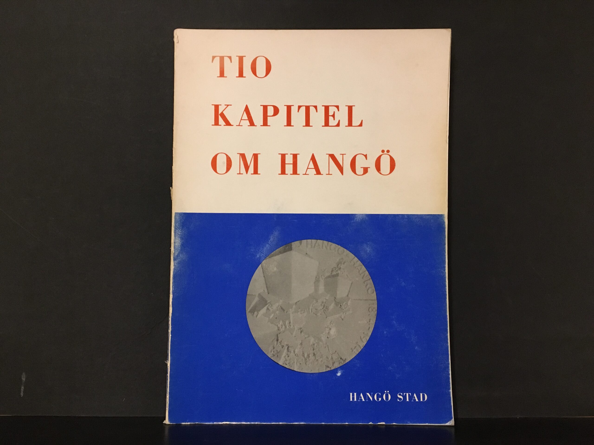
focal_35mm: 29
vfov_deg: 48.2
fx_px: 498
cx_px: 297
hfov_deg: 61.7
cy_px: 222
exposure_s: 1/25
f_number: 2.2
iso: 200
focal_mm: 4.15
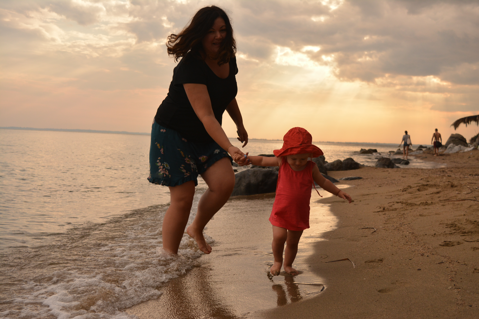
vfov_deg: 29.9
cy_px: 160
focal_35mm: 45
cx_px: 240
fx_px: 599
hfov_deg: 43.6
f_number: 5
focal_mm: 30
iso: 400
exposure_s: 1/1600
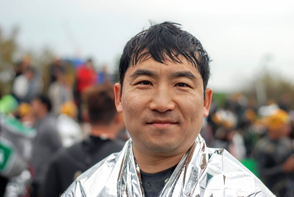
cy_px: 98
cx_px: 147
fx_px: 613
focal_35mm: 75
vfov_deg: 18.2
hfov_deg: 27.0
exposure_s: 1/640
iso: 100
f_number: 2.8
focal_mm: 50
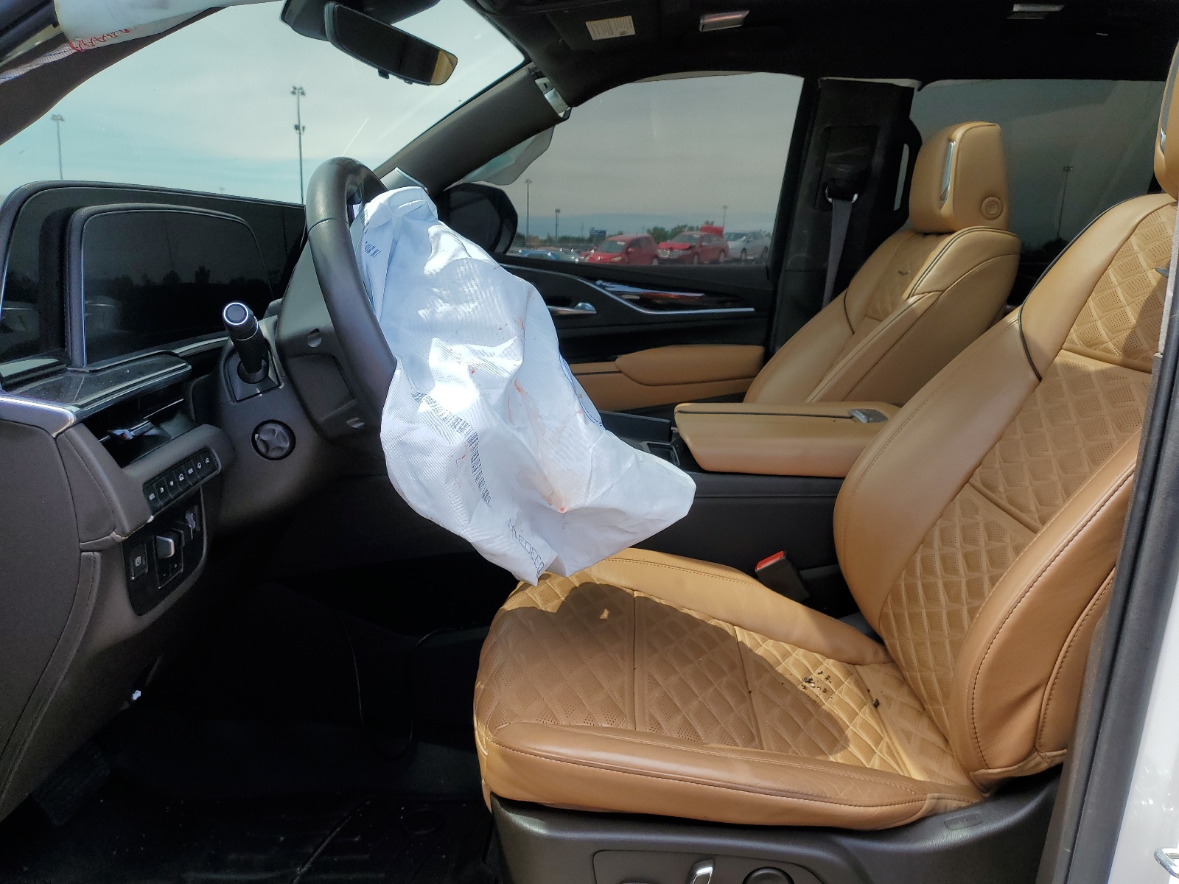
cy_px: 442
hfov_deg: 67.3
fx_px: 886
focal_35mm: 26
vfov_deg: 53.1
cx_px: 590
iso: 50
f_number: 1.5
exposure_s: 1/833
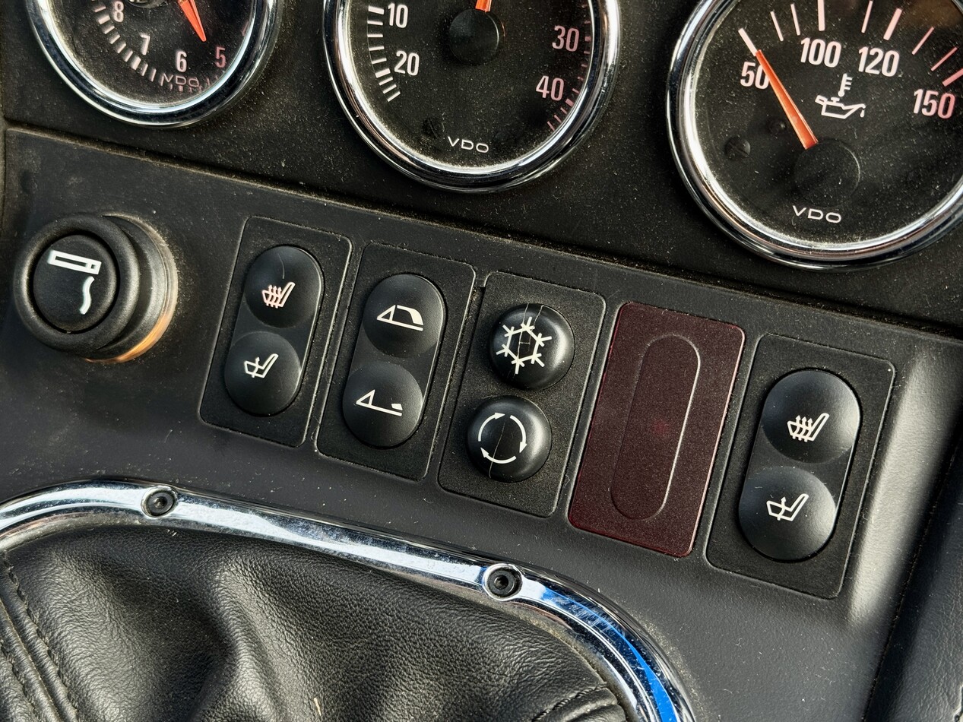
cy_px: 361
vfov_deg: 30.3
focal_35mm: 48
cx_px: 482
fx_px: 1335
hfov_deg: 39.7
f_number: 1.78
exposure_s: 1/80
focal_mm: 6.76
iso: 100
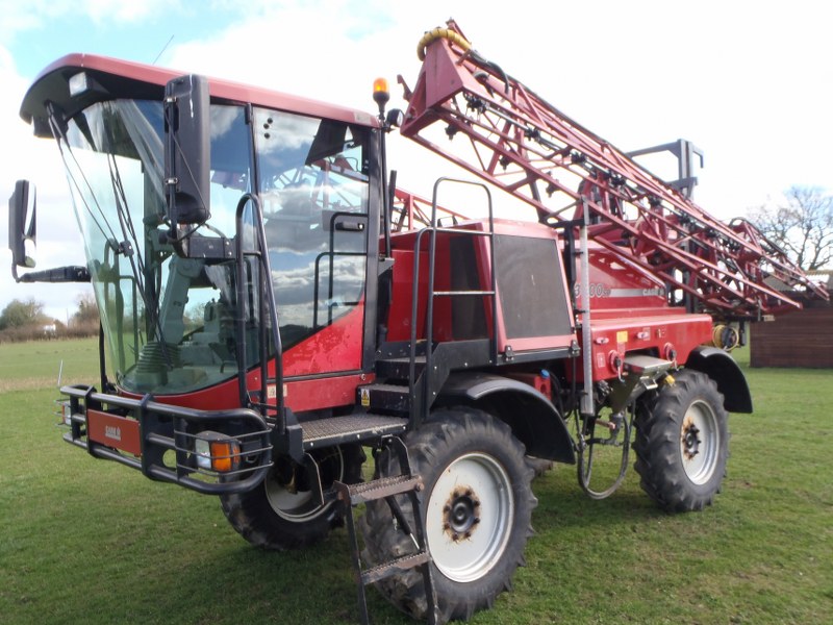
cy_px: 312
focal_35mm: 28
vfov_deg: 49.7
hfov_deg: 63.4
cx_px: 416
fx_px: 674
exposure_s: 1/125
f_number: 4.5
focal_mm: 5
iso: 80
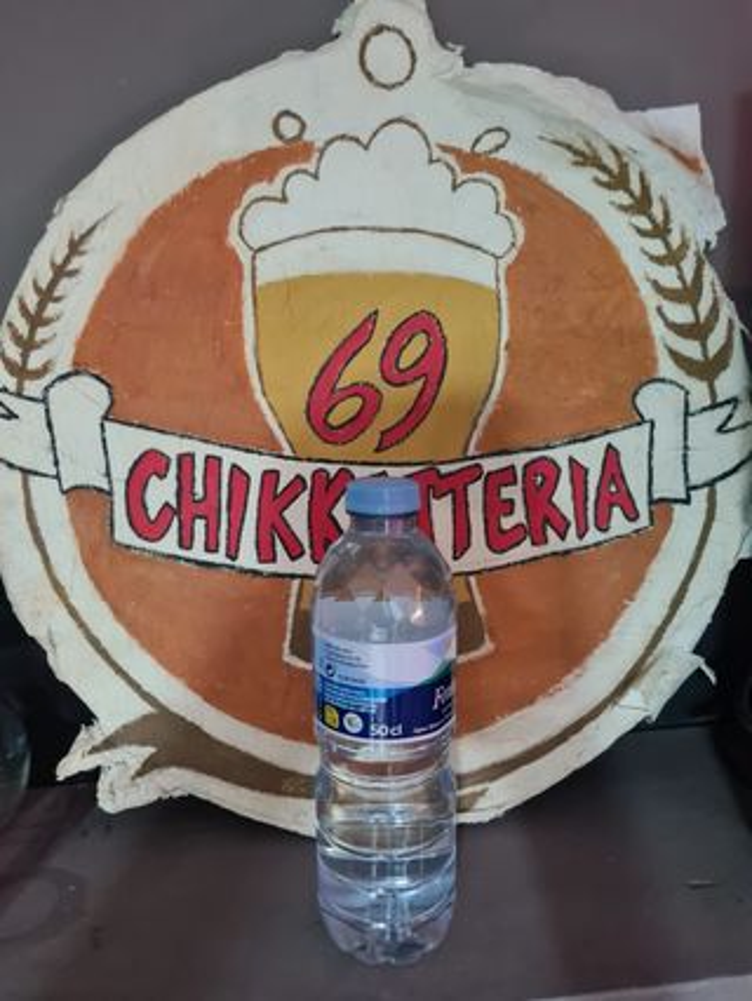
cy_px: 500
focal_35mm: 26
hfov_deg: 53.1
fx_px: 752
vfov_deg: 67.3
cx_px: 376
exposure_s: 1/25
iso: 640
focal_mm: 5.4
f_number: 1.8
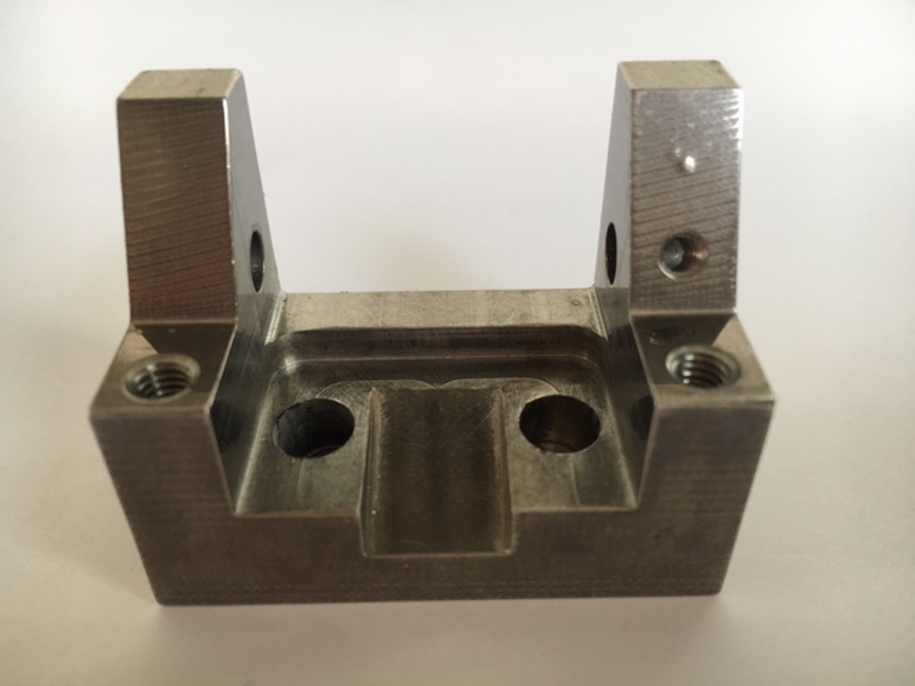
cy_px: 343
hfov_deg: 61.7
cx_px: 458
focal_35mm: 29
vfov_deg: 48.2
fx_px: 767
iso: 40
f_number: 2.2
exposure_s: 1/100
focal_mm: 4.15
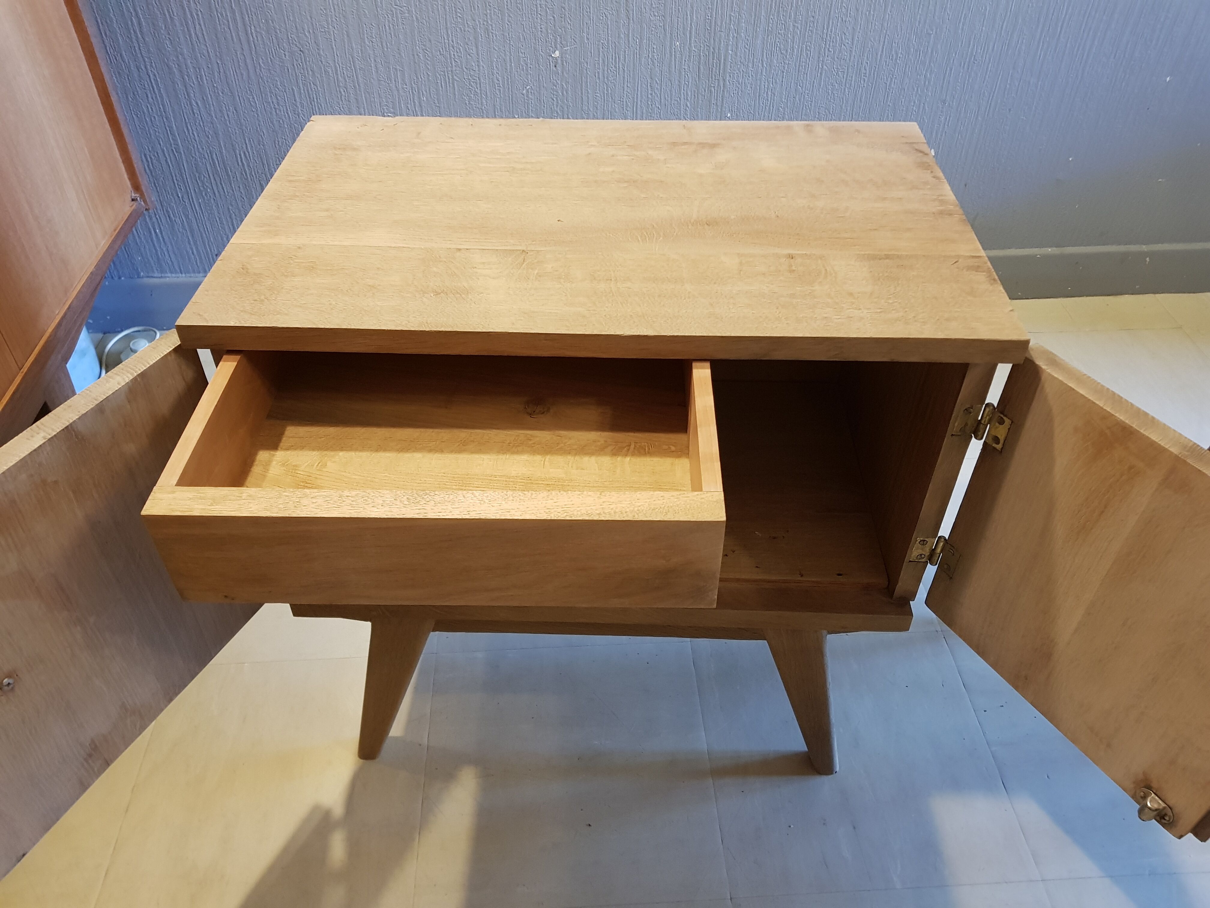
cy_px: 454
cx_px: 605
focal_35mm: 26
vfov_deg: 53.1
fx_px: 909
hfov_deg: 67.3
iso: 250
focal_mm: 4.2
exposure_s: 1/23
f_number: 1.7
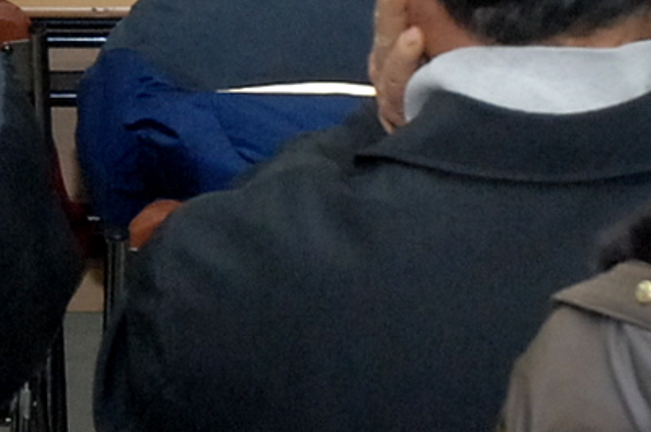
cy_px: -383
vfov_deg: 4.2
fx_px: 5811
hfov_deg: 6.4
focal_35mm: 322
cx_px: 86
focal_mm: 40
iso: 800
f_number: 6.7
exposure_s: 1/60
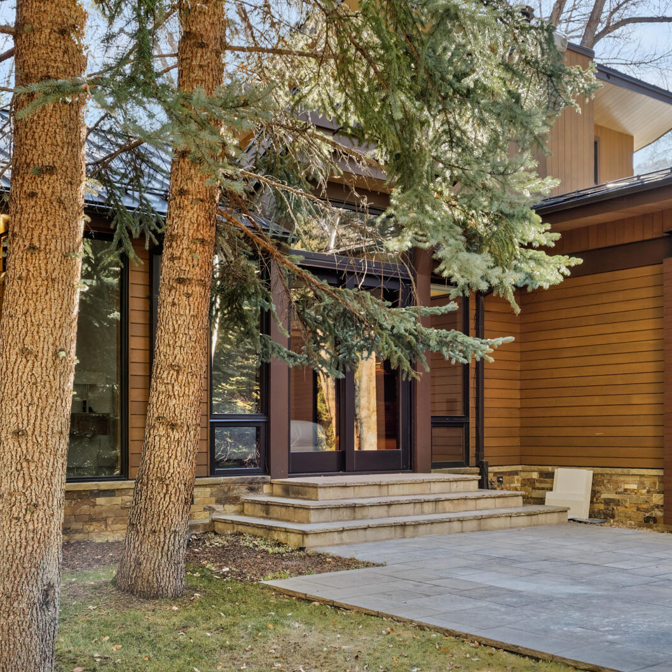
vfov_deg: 40.8
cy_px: 290
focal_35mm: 41
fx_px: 900
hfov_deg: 40.8
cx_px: 385
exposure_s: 1/8
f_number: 7.1
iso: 125
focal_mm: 17
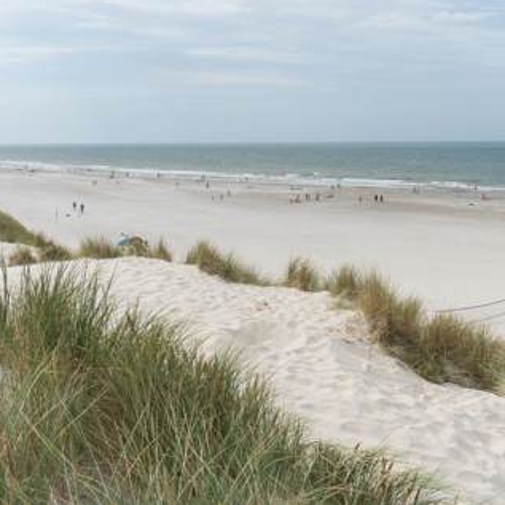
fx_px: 677
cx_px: 274
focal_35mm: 41
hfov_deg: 40.9
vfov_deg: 40.9
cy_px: 236
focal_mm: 30
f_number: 13
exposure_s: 1/320
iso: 250
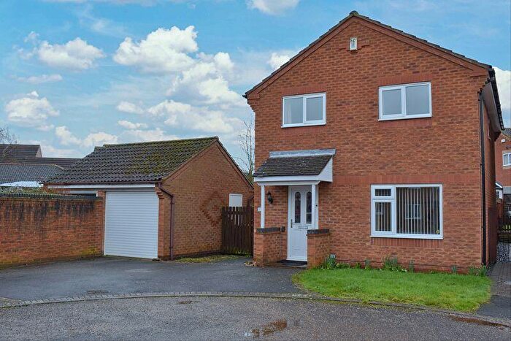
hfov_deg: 57.2
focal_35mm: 33
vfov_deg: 40.0
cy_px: 170
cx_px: 256
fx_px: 468
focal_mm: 22
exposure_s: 1/250
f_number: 6.3
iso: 200
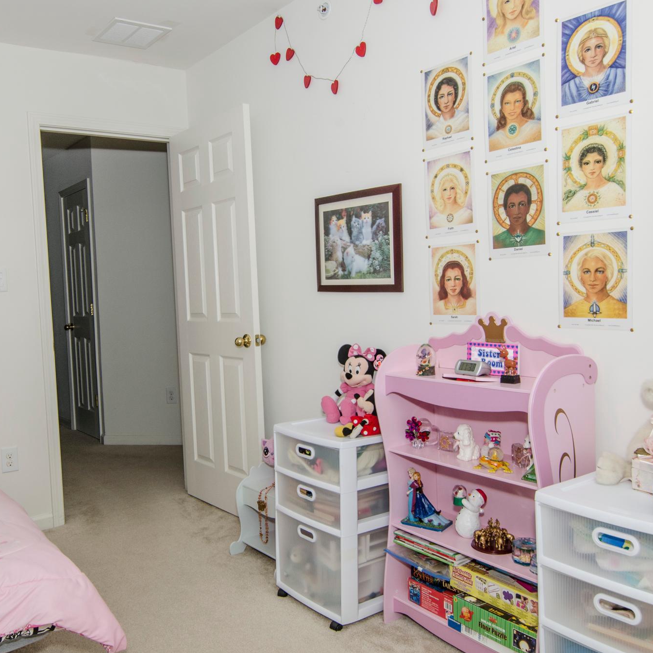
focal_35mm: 31
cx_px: 243
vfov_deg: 52.5
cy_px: 326
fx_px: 662
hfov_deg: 52.0
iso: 250
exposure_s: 1/200
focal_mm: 16
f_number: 11
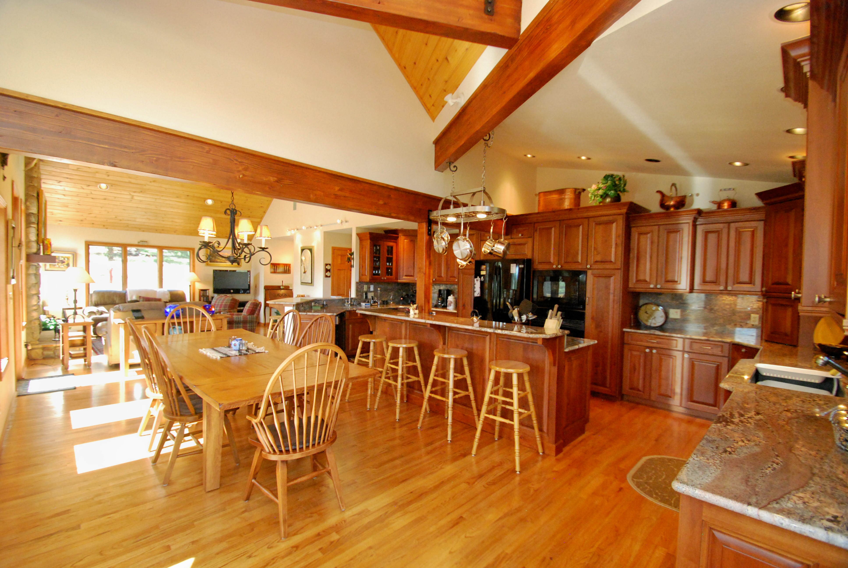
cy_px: 284
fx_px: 354
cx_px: 424
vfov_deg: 77.5
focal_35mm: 15
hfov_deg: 100.3
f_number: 4
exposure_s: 1/60
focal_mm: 10
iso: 1400
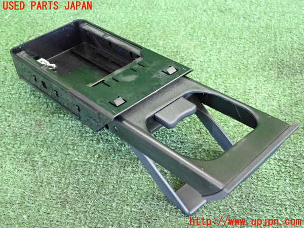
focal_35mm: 50
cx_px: 152
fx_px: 439
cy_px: 114
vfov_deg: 29.1
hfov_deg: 38.2
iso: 3200
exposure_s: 1/125
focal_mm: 9.01
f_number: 3.2
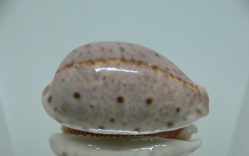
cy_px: 91
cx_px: 125
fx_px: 258
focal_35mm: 38
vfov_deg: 33.5
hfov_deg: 51.5
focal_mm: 4.6
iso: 200
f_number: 2.8
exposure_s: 1/60
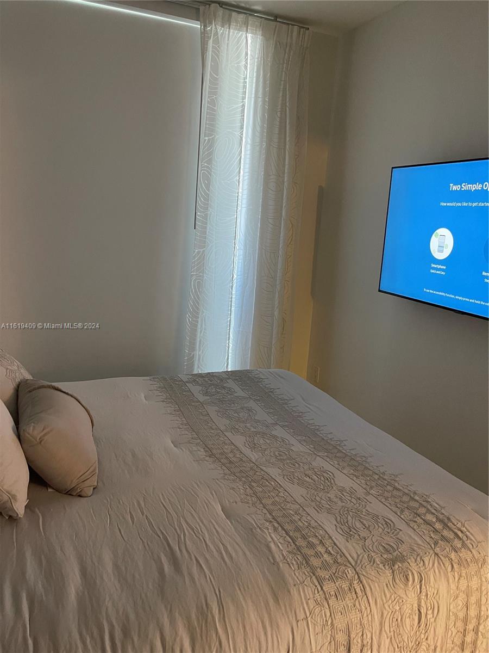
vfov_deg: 67.3
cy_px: 326
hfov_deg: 53.1
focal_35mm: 26
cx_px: 244
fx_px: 490
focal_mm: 5.1
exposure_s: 1/60
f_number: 1.6
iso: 500
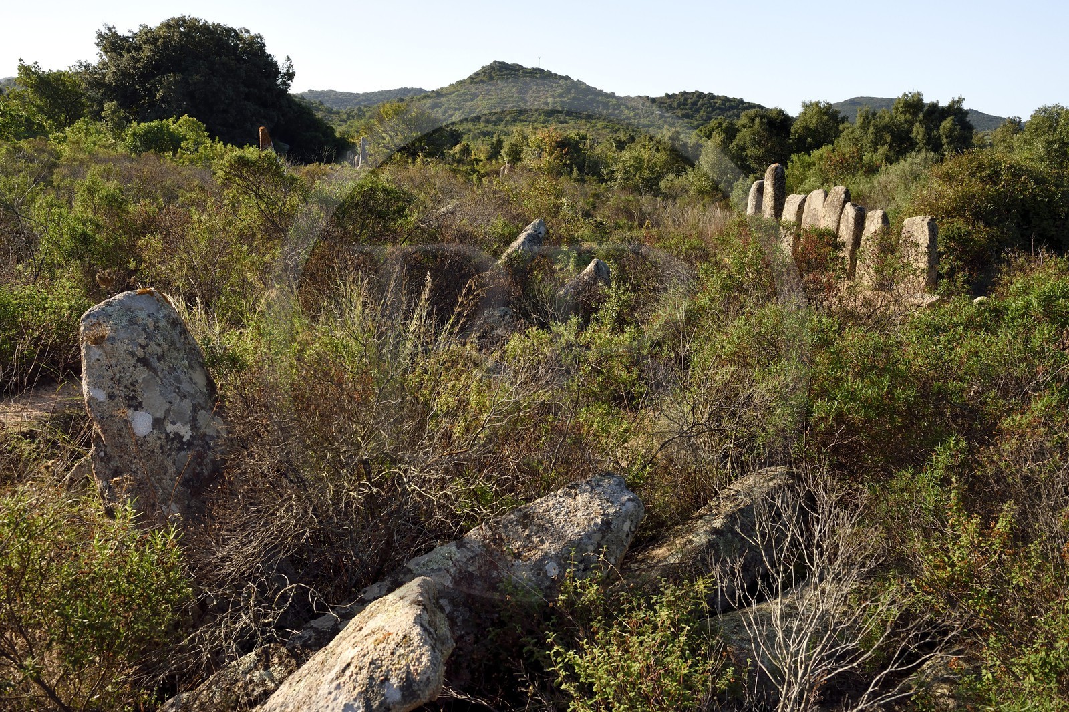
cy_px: 356
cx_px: 534
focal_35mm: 32
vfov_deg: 41.1
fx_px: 950
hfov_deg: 58.7
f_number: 11
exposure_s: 1/200
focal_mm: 32
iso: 200
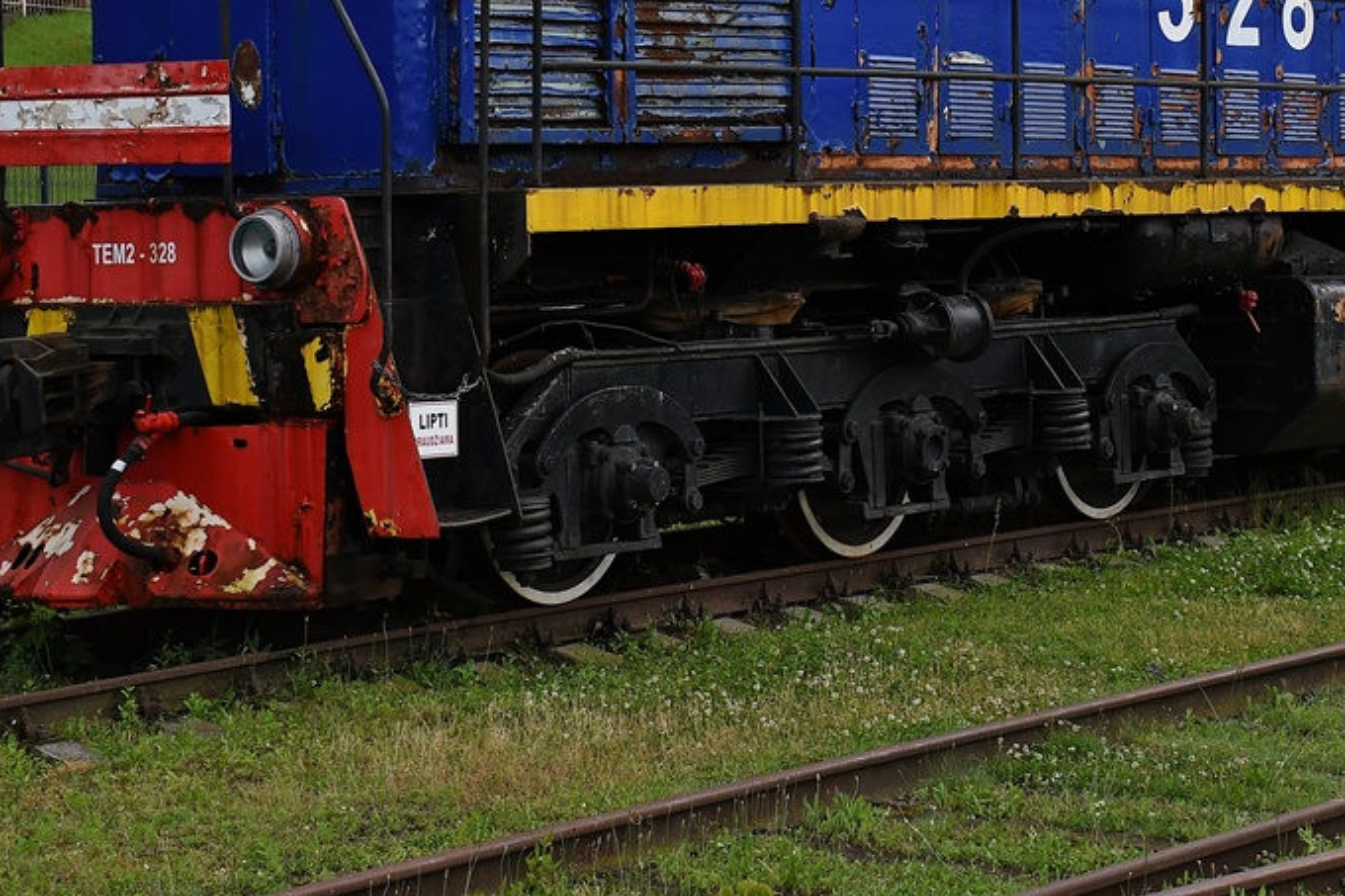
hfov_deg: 21.2
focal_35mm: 96
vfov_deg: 14.2
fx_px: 3586
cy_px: 173
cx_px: 882
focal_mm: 34
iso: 500
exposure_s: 1/400
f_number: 5.6
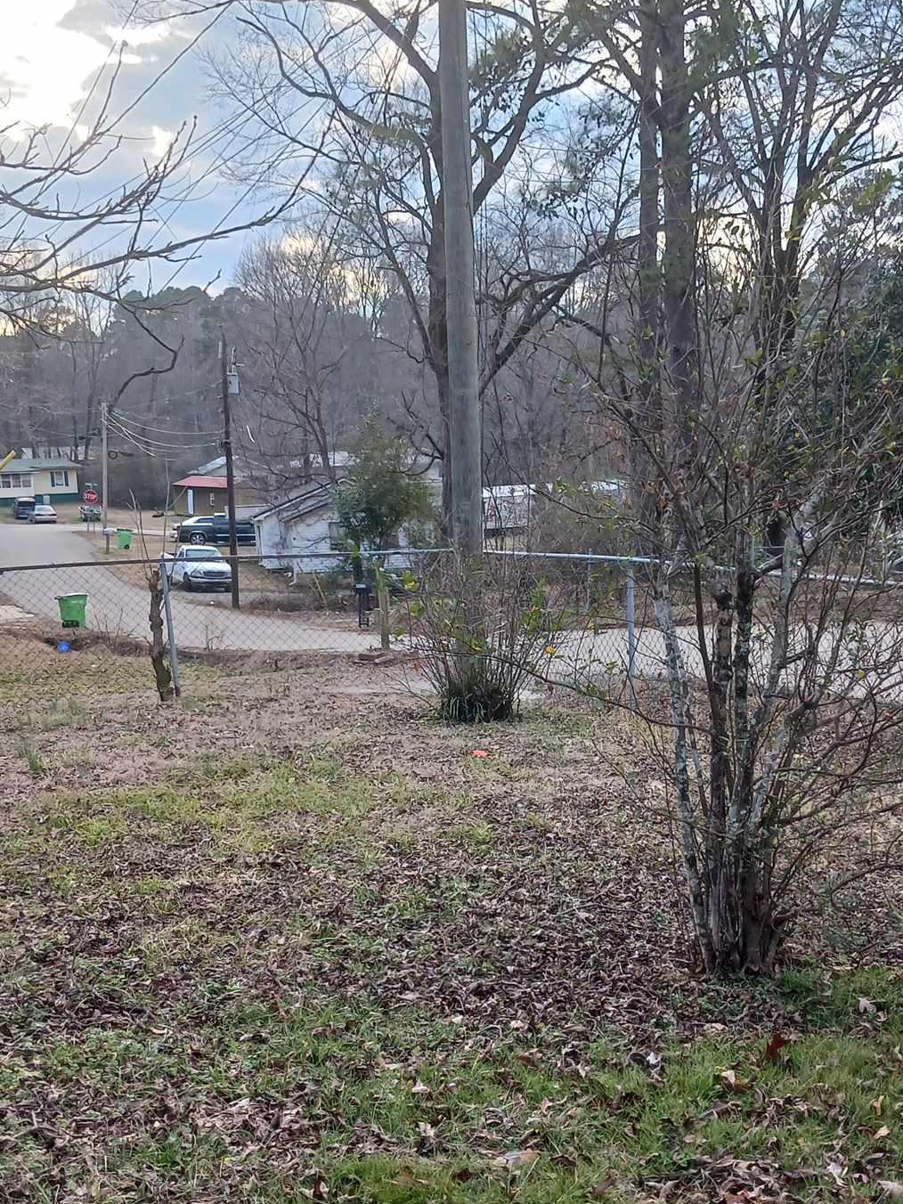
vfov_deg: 41.2
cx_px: 556
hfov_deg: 31.4
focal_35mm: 46
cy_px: 681
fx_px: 1600
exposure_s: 1/120
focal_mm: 4
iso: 40
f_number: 1.8
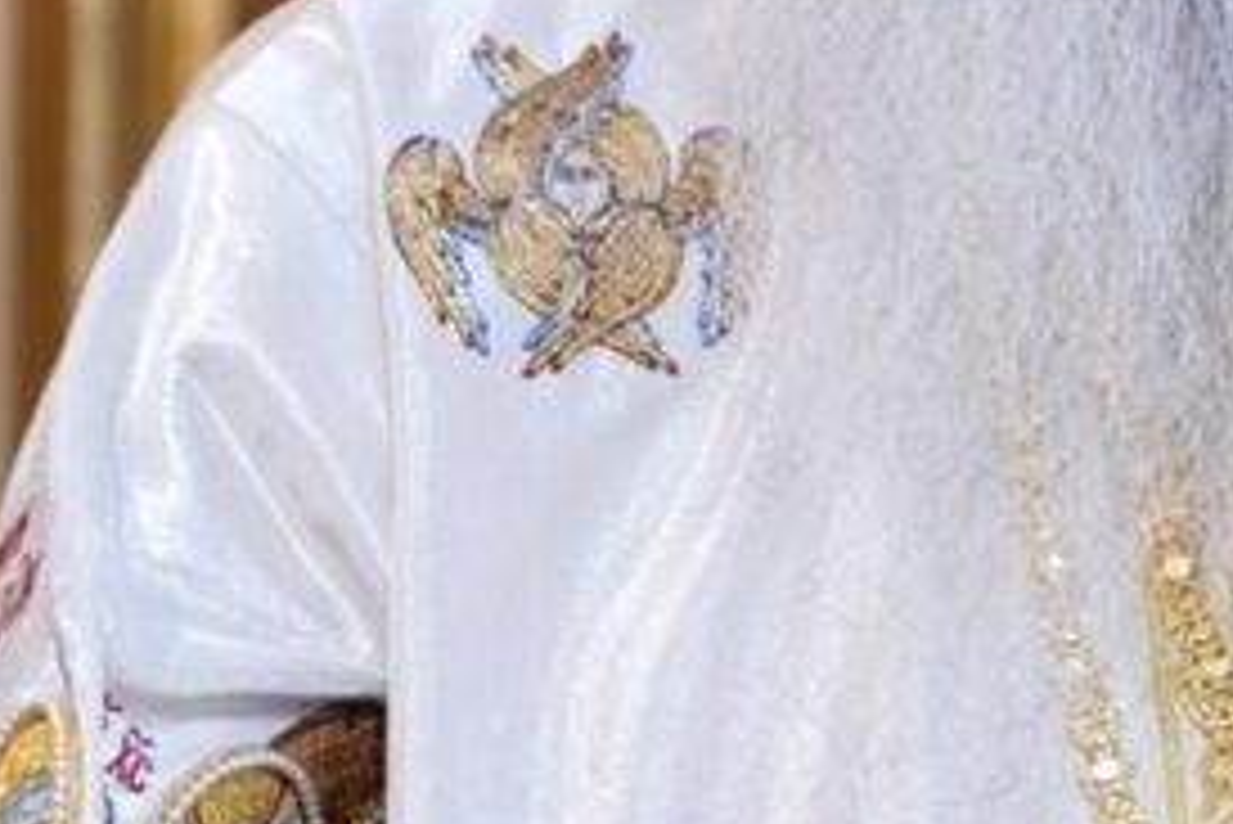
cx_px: 1242
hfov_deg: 3.8
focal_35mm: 541
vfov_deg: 2.5
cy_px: -322
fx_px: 18538
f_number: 3.5
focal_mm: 145
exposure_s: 1/200
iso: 1600
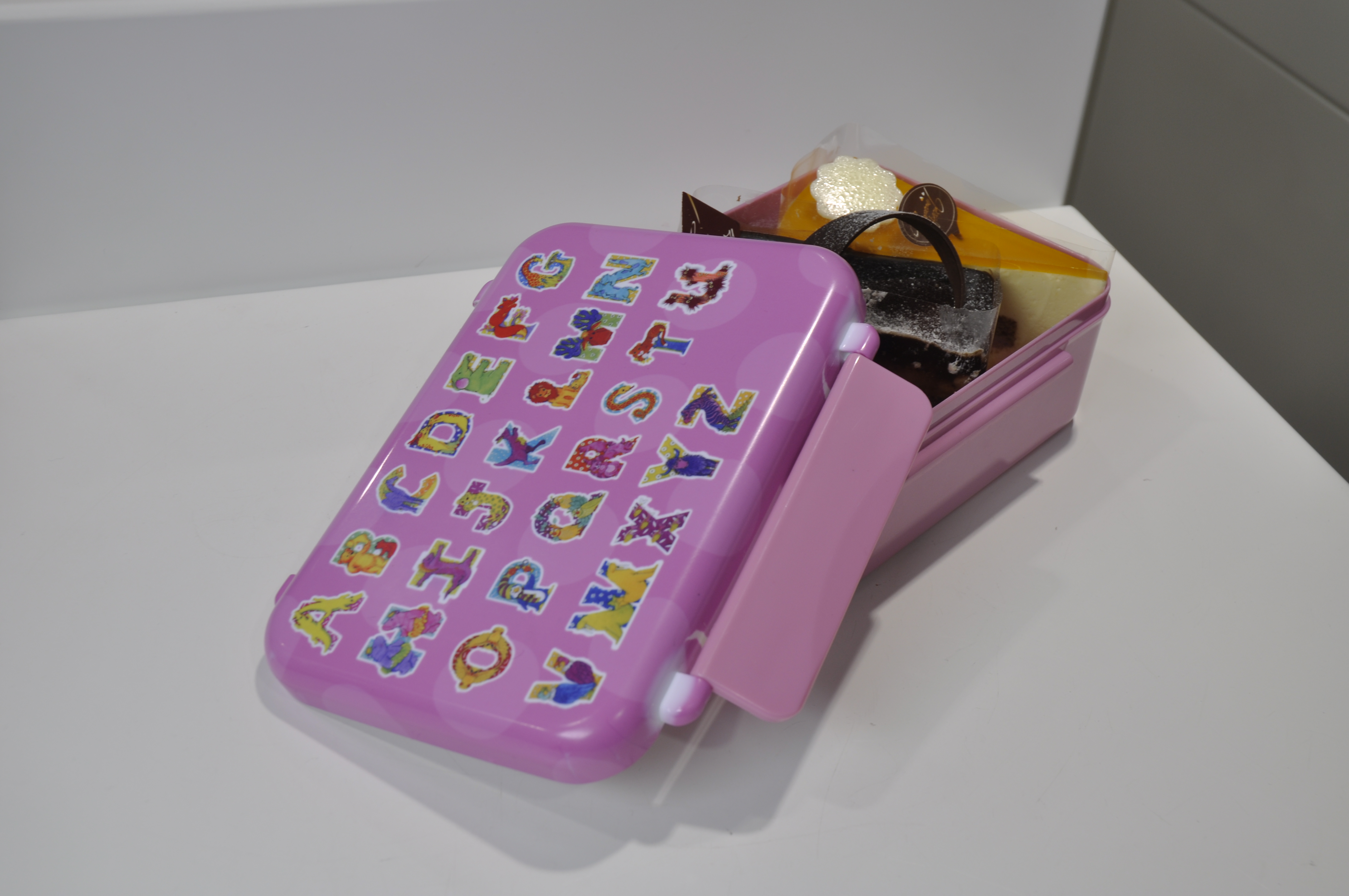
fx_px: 1740
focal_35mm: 46
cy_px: 448
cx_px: 674
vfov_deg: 28.9
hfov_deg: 42.4
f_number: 8
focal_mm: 31
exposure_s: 1/20
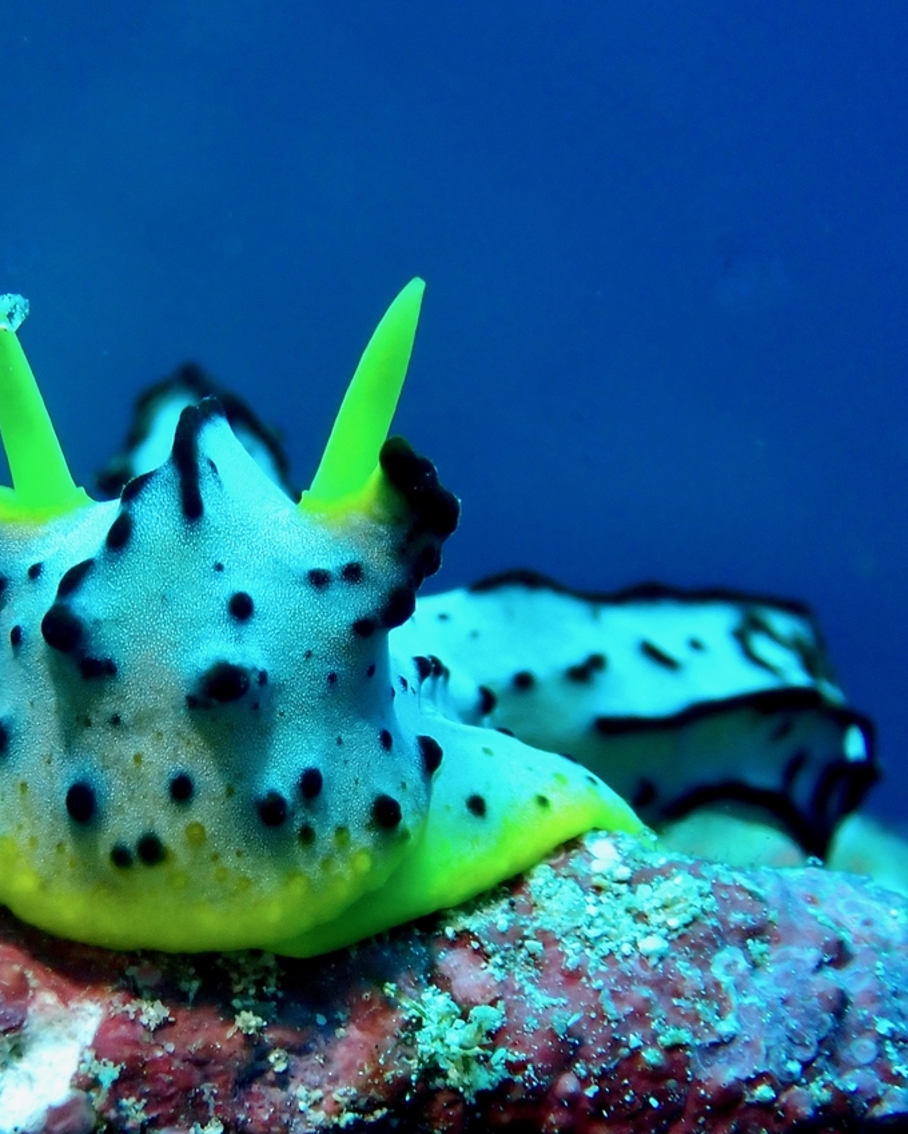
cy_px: 566
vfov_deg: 14.7
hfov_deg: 11.8
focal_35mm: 131
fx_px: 4397
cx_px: 200
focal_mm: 18
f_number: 6.3
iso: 200
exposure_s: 1/200
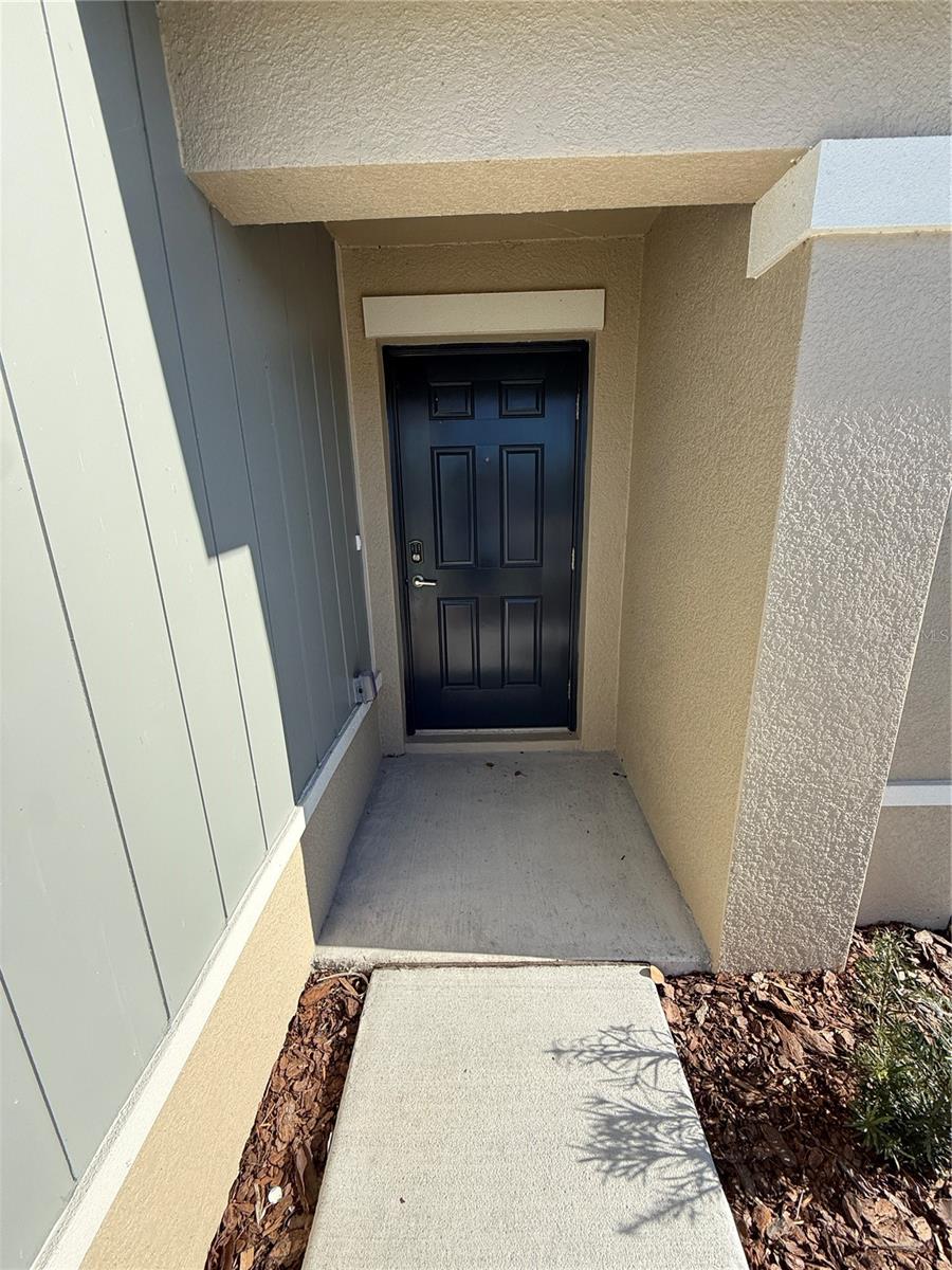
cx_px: 476
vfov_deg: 102.1
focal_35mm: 14
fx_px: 513
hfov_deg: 85.7
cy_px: 635
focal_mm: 2.22
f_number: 2.2
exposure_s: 1/559
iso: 64
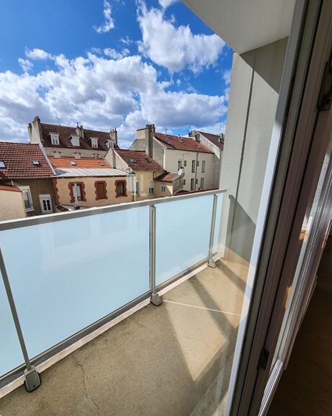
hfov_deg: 88.0
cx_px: 167
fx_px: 172
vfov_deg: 100.5
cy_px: 223
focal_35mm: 14
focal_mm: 2.2
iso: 50
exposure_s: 1/2032
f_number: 2.2
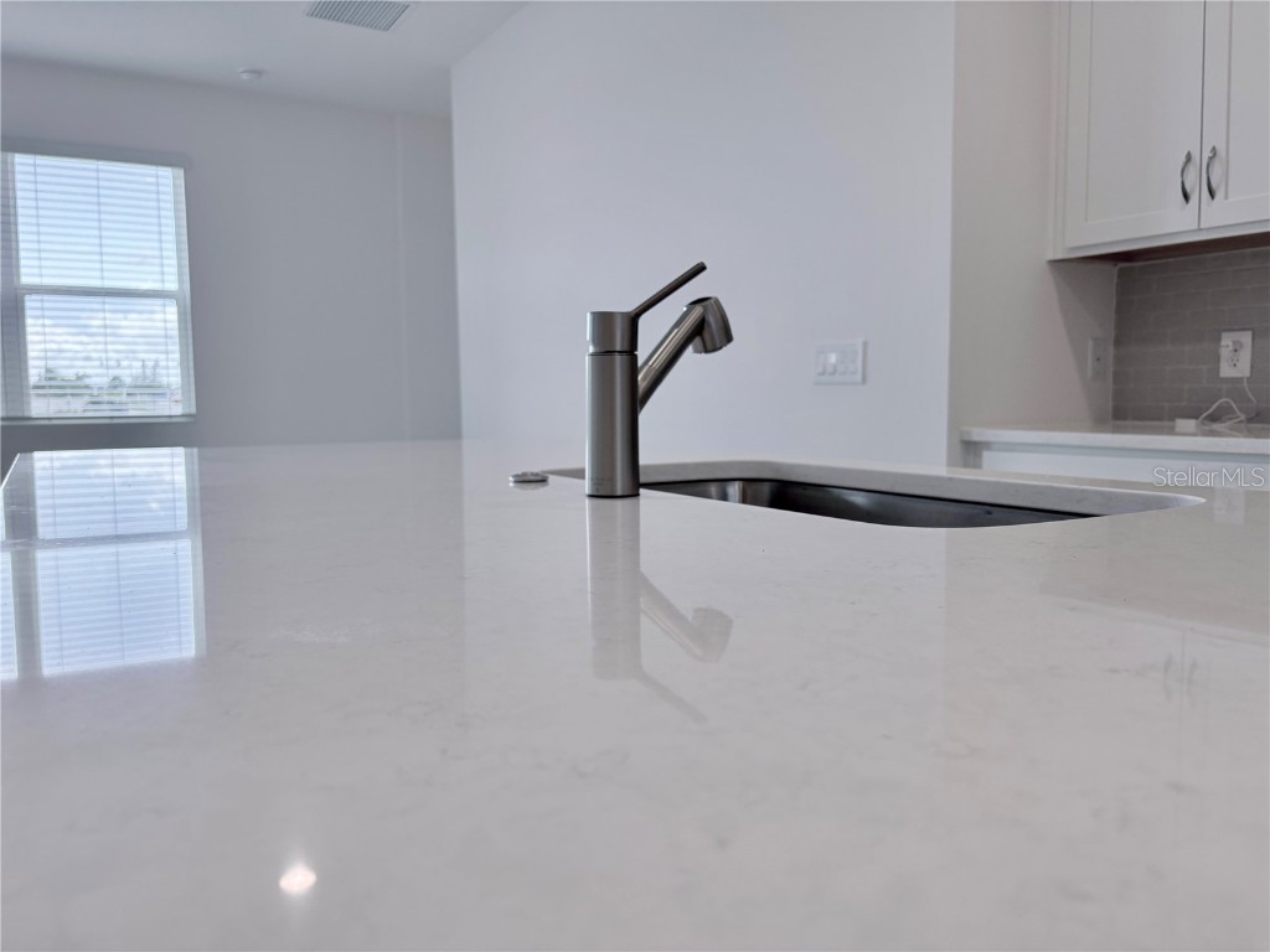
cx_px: 635
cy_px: 476
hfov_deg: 67.3
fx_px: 954
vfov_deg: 53.1
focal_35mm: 26
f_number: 1.6
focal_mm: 5.96
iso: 64
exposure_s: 1/255
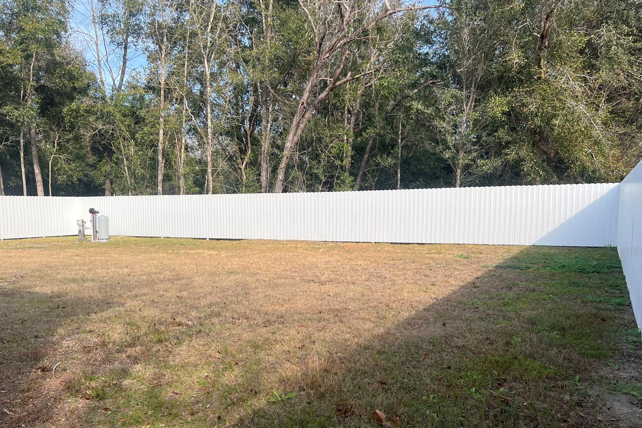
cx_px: 321
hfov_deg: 63.7
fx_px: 517
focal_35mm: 29
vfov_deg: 44.8
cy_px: 251
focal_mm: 5.7
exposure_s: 1/1901
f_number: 1.5
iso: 50
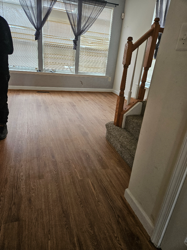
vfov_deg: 73.9
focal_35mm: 23
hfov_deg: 58.9
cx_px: 94
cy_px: 125
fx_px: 166
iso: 320
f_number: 1.8
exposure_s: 1/120
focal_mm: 5.4
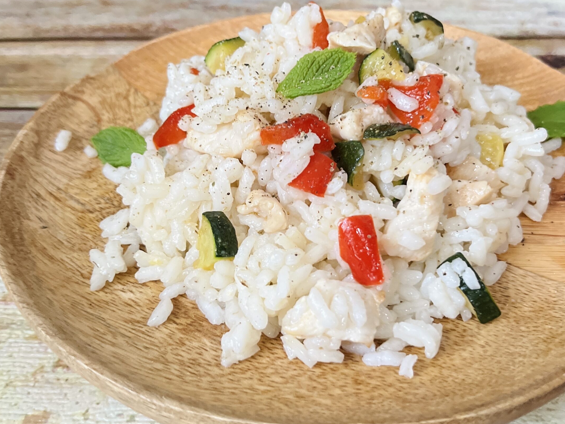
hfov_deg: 58.2
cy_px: 195
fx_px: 506
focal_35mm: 31
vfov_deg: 45.4
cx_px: 310
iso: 500
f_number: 1.6
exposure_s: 1/60
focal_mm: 5.1
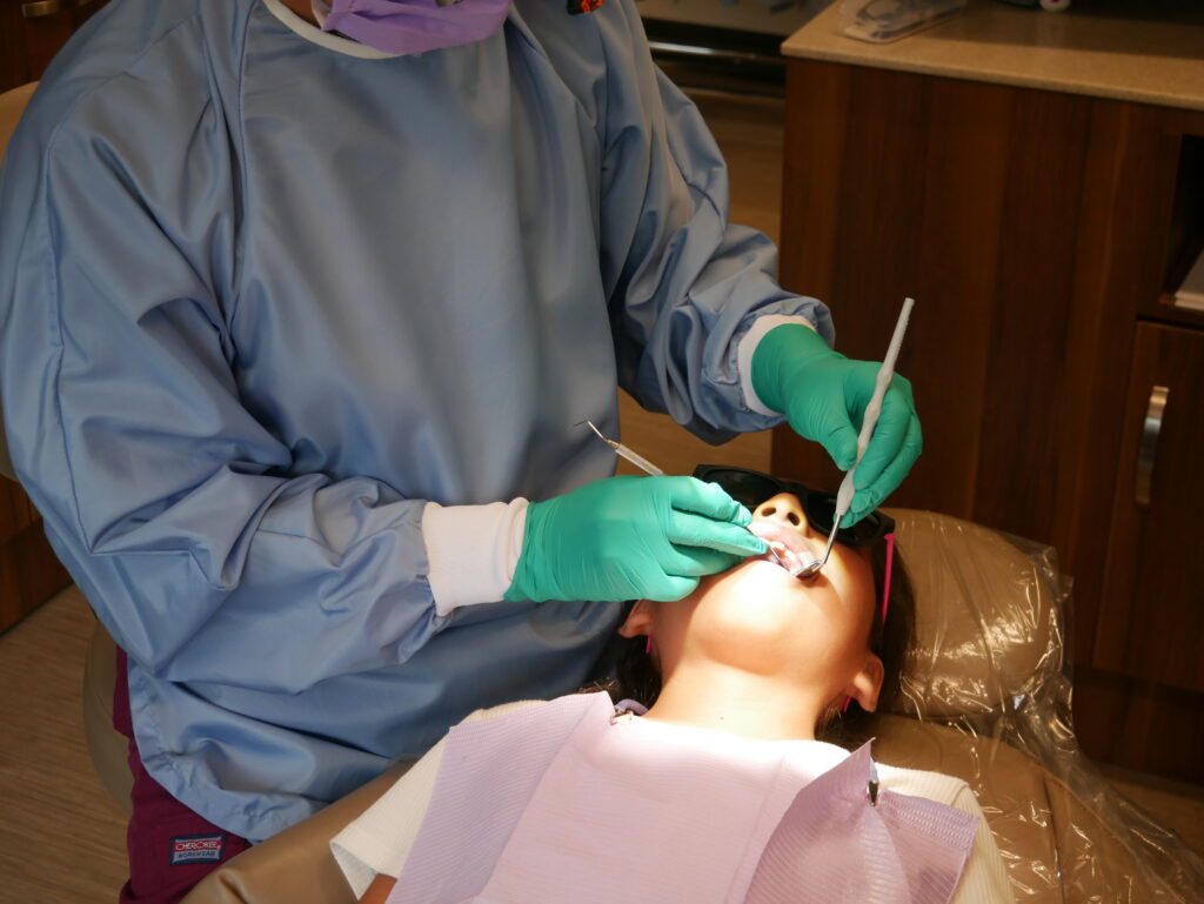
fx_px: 1949
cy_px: 452
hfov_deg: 34.3
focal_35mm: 56
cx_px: 602
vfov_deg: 26.1
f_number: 4.7
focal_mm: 28
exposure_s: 1/60
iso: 400
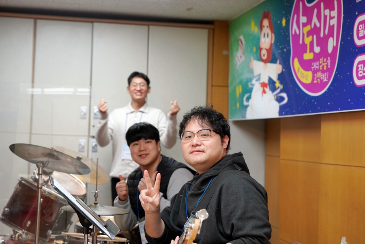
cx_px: 182
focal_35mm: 70
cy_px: 122
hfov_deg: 28.8
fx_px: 710
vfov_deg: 19.5
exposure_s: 1/160
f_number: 4
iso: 1600
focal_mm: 70
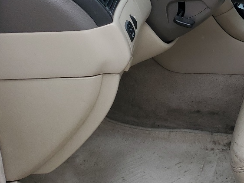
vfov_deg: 19.4
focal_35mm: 74
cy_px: 7
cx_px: 327
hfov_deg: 23.0
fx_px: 522
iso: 50
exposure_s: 1/476
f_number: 1.5
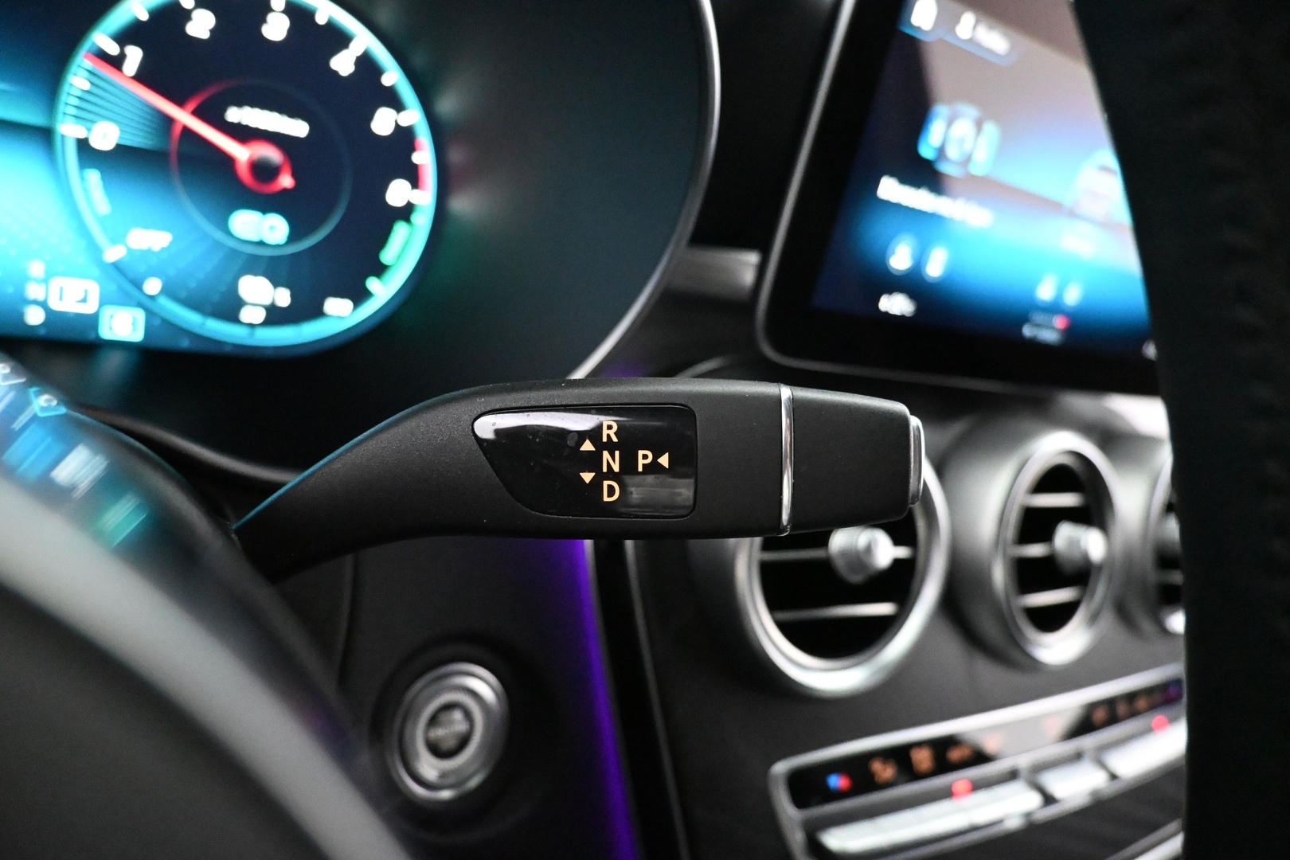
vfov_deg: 53.1
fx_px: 860
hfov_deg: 73.7
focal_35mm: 24
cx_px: 645
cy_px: 430
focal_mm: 16
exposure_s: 1/60
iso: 9000
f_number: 3.5
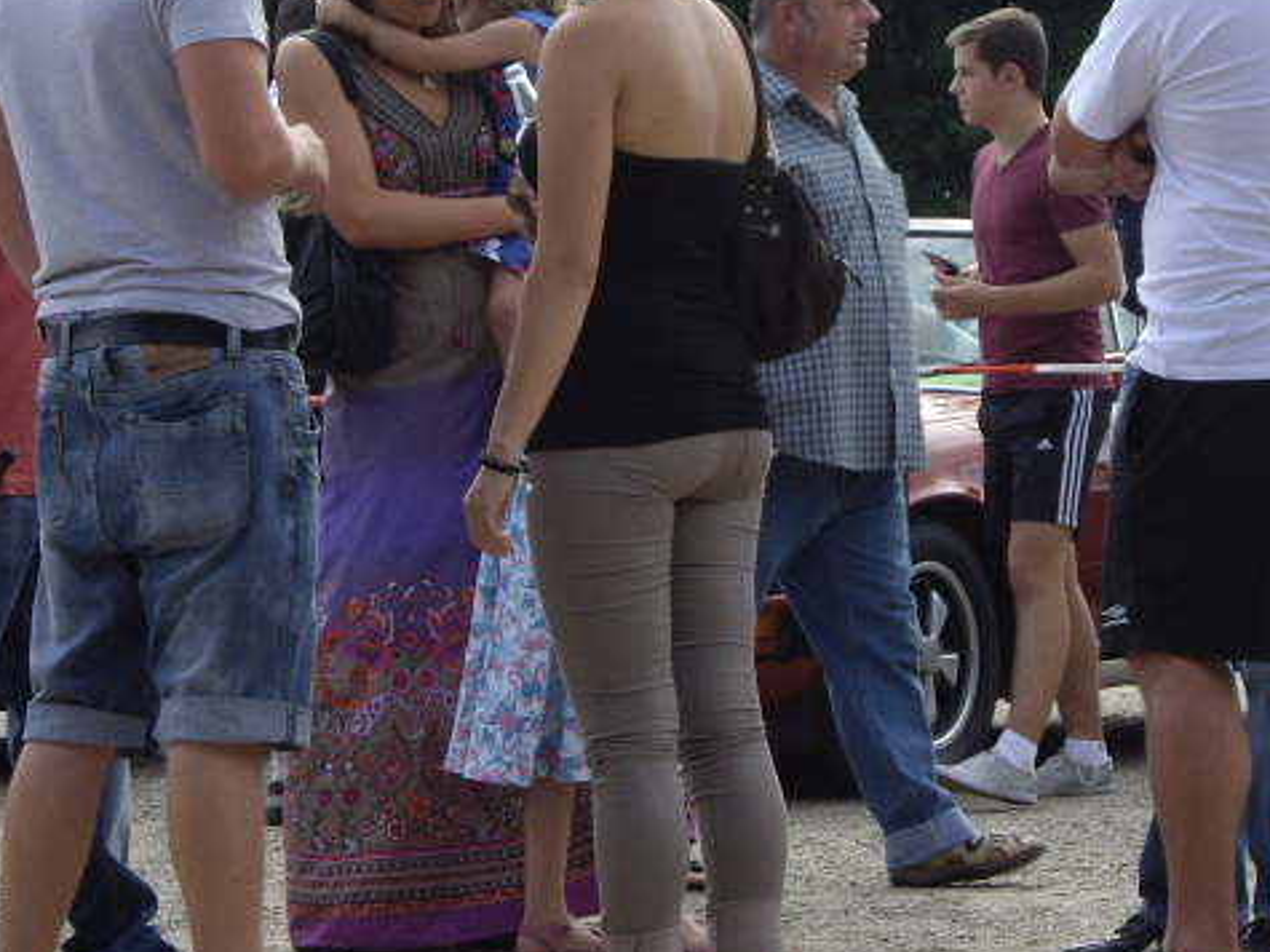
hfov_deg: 10.3
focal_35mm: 192
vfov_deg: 7.7
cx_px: 545
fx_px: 7042
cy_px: 465
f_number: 5.4
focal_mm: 23.7
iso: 100
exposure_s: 1/200
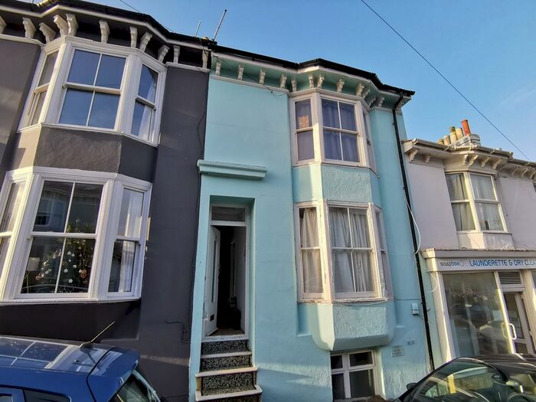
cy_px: 201
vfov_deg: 74.7
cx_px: 268
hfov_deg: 91.0
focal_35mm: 17
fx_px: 263
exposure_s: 1/706
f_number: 2.2
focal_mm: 2.26
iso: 50
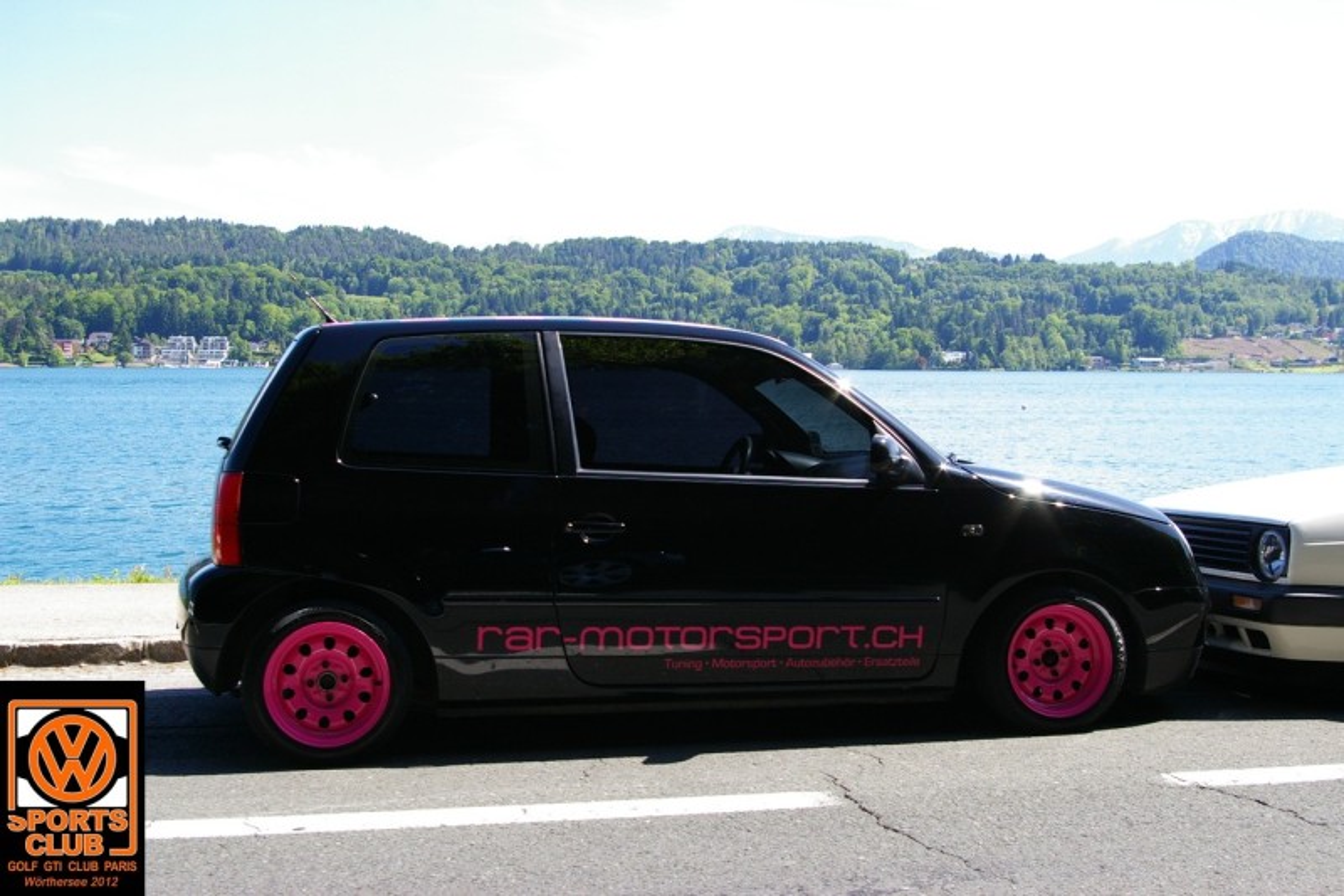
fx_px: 1568
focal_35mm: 42
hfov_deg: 46.4
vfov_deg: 31.9
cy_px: 448
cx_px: 672
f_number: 6.7
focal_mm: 28
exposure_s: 1/180
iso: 200
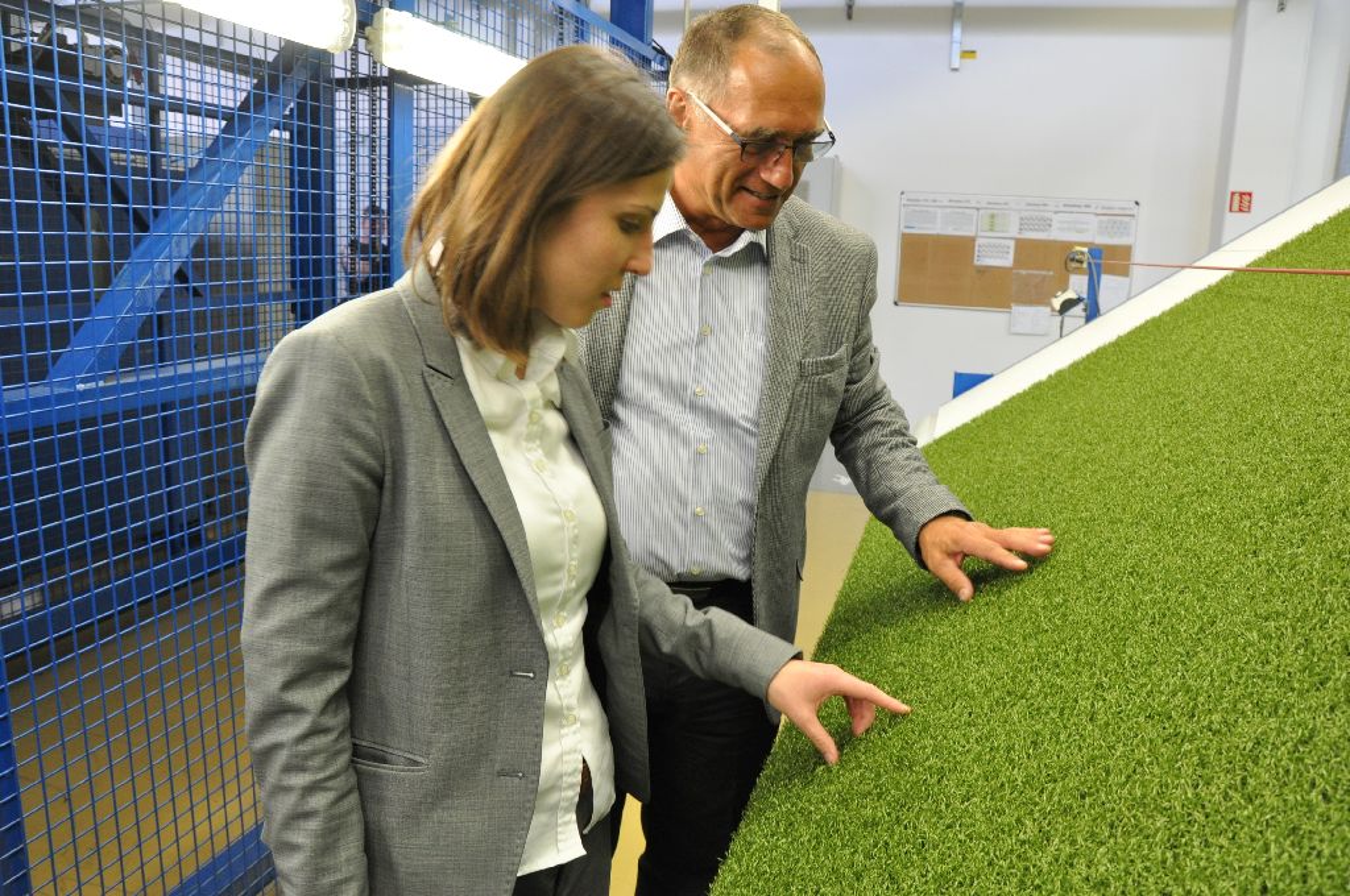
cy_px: 448
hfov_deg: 67.4
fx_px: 1011
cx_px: 675
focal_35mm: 27
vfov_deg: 47.8
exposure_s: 1/40
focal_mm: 18
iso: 800
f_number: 6.3
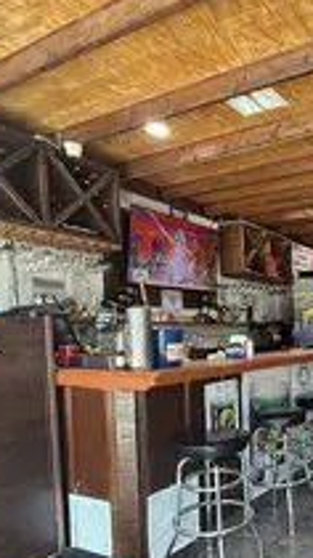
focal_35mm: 29
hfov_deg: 35.7
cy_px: 351
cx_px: 324
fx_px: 428
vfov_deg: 65.1
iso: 400
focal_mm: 2.22
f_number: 2.2
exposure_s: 1/120
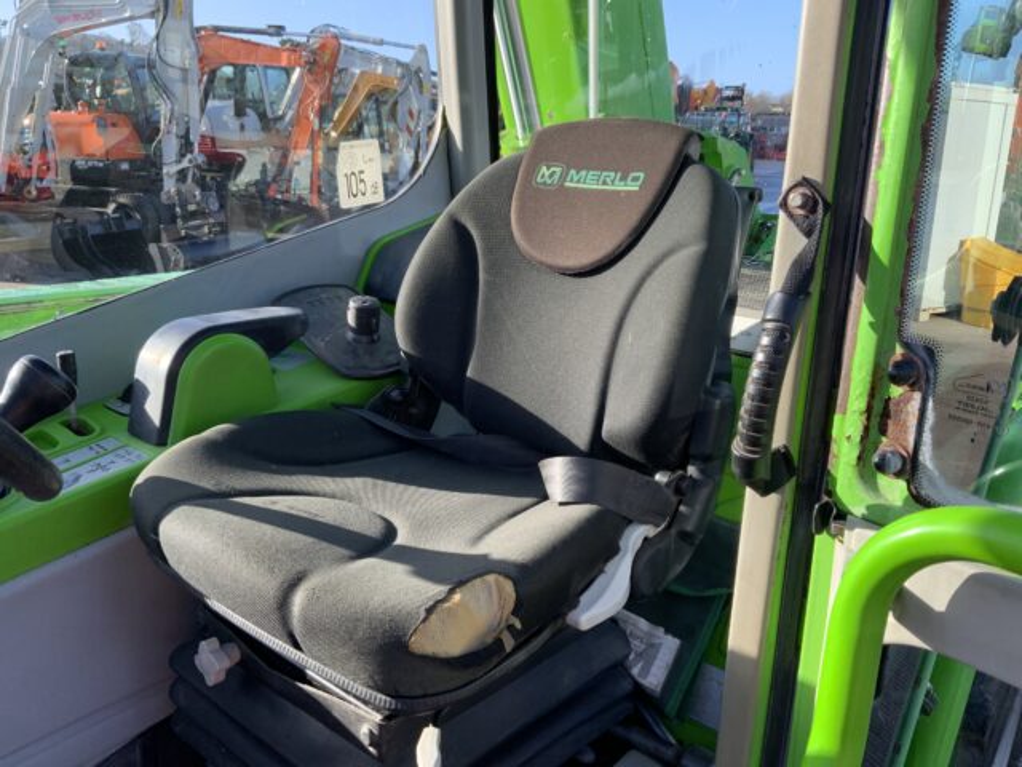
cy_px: 384
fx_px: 856
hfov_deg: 61.7
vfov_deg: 48.2
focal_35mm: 29
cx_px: 511
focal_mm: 3
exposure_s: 1/280
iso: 16
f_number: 1.8
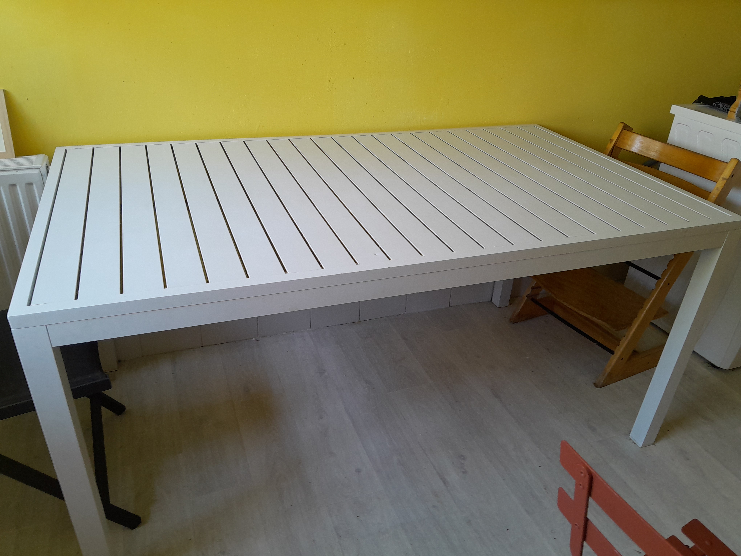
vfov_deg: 53.1
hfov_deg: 67.3
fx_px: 557
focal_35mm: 26
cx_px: 370
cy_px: 278
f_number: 1.8
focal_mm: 3.98
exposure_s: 1/60
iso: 125
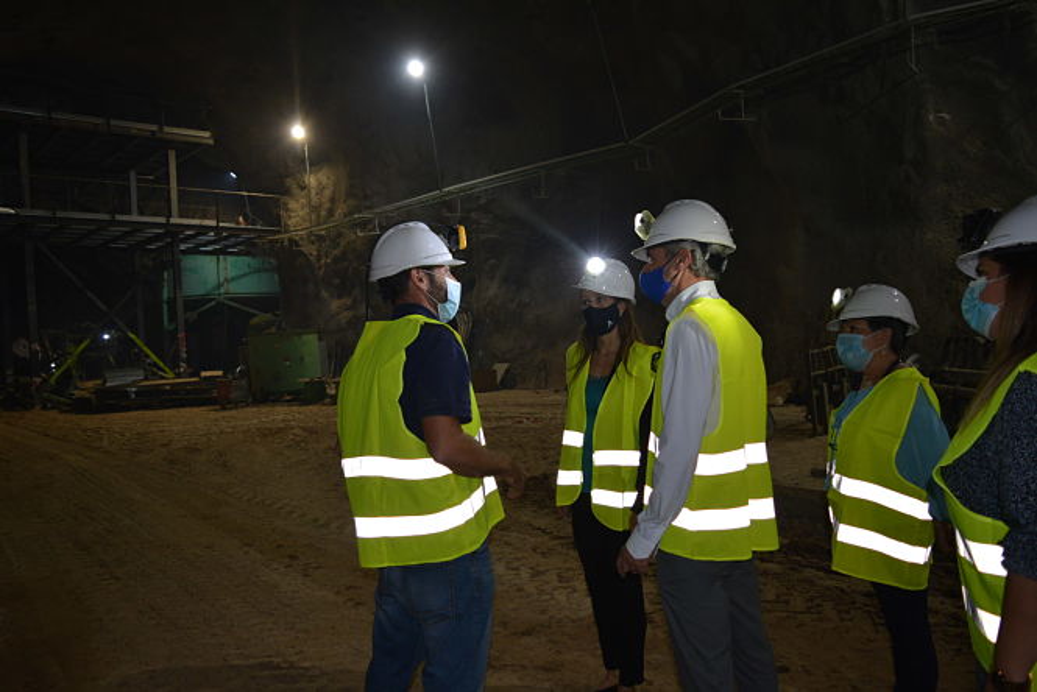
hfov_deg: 67.4
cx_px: 518
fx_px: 778
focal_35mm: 27
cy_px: 346
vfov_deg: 48.0
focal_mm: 18
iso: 500
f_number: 3.5
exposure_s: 1/60
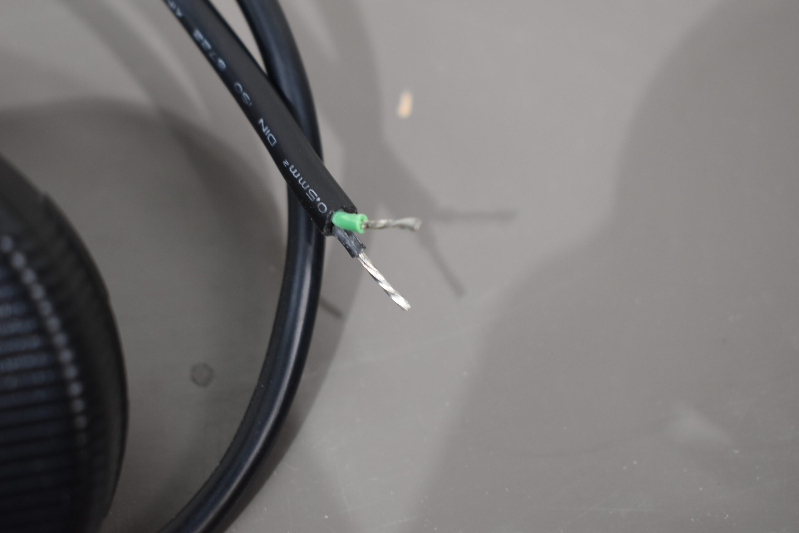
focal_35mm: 60
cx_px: 400
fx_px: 1332
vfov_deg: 22.6
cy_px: 266
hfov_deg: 33.4
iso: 800
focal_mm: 40
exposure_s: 1/60
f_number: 5.6
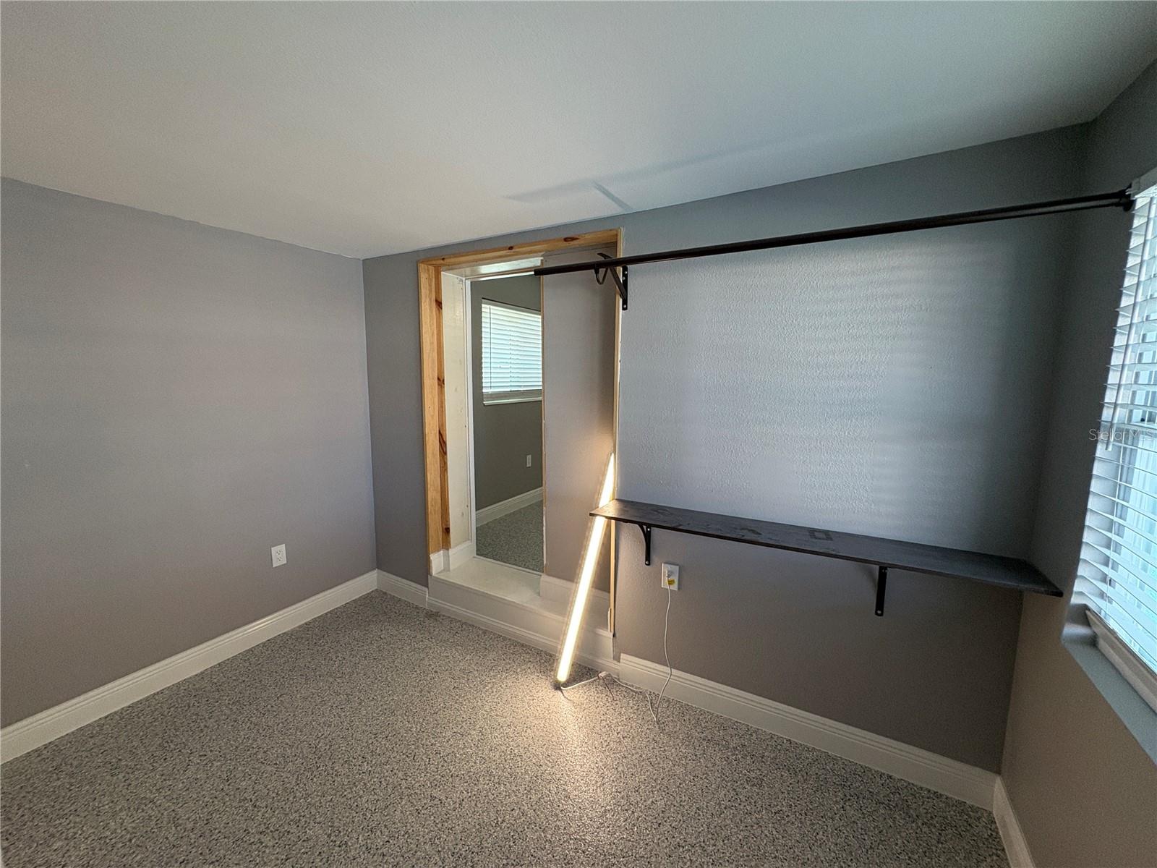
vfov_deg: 85.7
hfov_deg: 102.1
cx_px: 578
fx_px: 468
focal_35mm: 14
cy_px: 434
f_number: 2.2
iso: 200
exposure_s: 1/120
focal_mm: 2.22
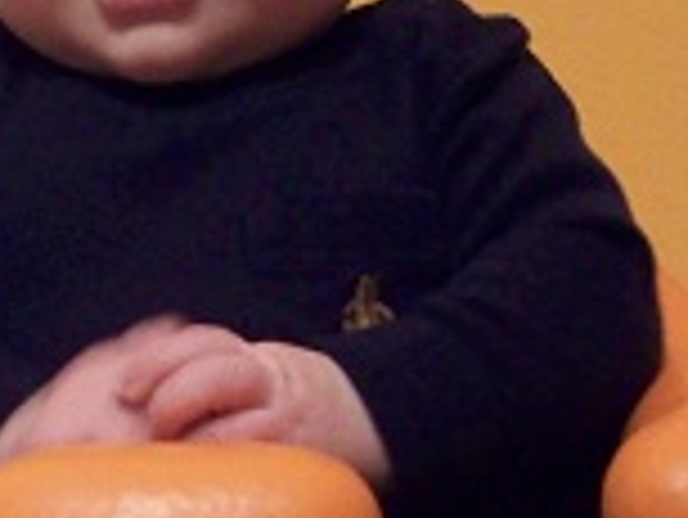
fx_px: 2984
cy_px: 520
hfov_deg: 13.1
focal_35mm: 150
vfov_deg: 9.8
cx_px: 108
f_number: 2.8
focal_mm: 6.2
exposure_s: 1/9.94
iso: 160
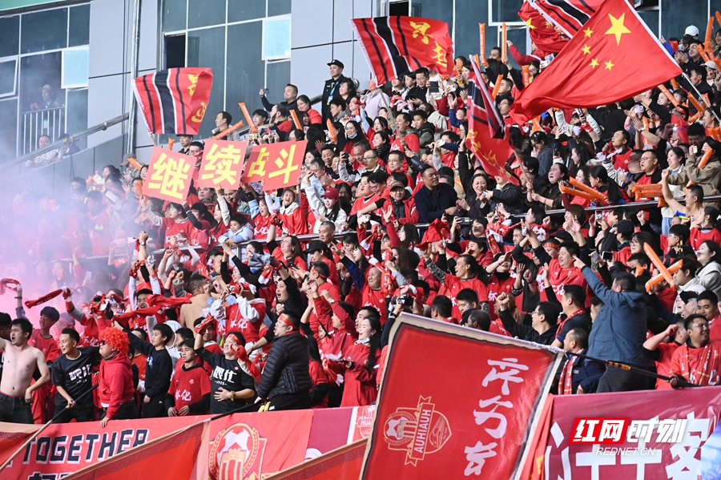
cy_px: 240
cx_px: 360
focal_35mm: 200
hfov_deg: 10.3
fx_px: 4003
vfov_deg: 6.9
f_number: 5.6
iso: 12800
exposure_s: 1/320
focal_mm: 200
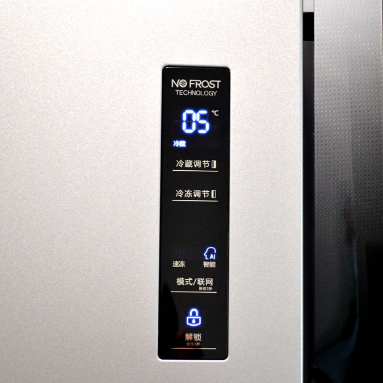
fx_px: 1114
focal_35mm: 89
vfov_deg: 19.5
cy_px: 190
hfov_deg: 19.5
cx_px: 219
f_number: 5.3
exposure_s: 1/60
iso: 1600
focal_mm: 46
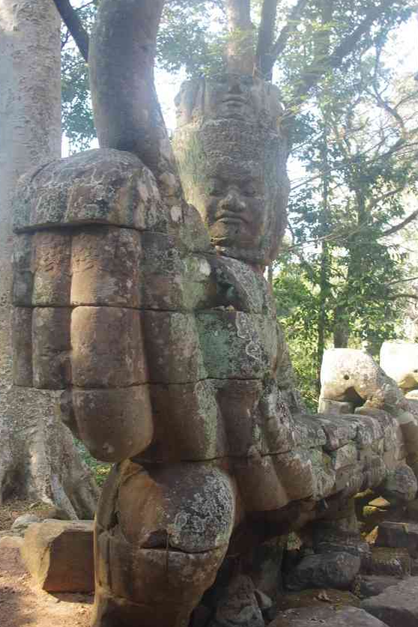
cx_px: 190
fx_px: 655
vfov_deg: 51.2
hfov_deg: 35.4
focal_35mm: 38
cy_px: 310
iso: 400
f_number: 5.6
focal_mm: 21
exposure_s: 1/50
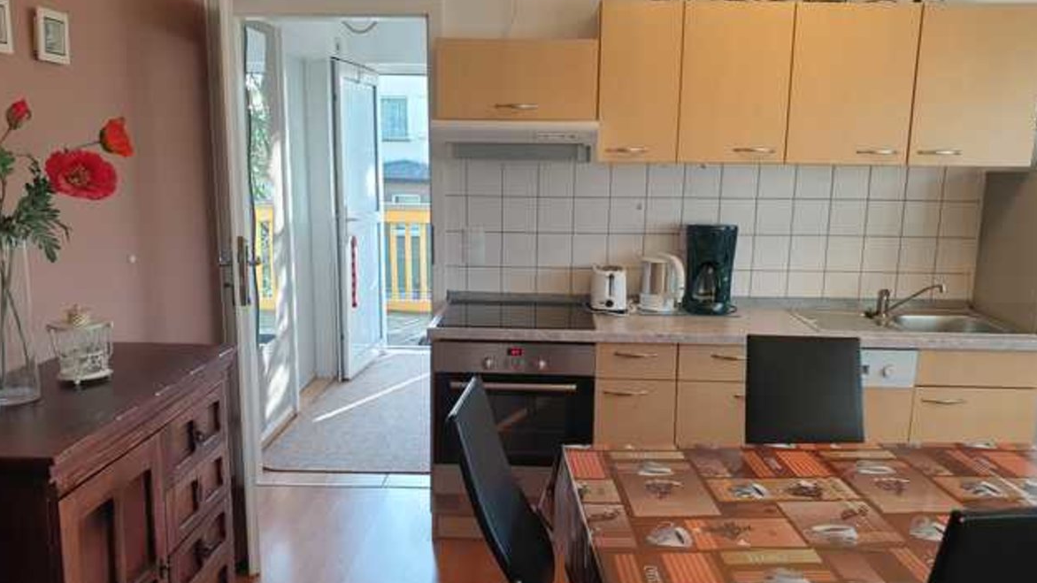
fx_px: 797
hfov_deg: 66.1
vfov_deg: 40.1
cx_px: 511
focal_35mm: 29
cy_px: 316
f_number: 2.4
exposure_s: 1/50
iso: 80
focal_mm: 4.3
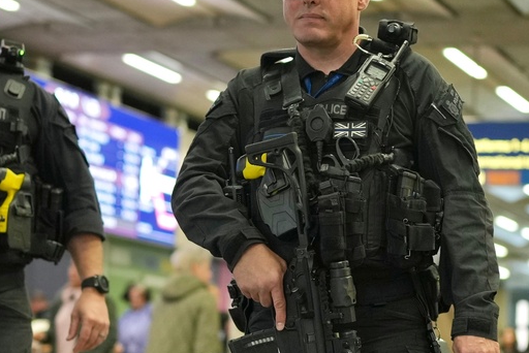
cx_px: 121
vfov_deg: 19.5
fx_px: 1029
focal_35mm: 70
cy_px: 215
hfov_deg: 28.3
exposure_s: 1/400
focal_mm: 35
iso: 800
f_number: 1.4
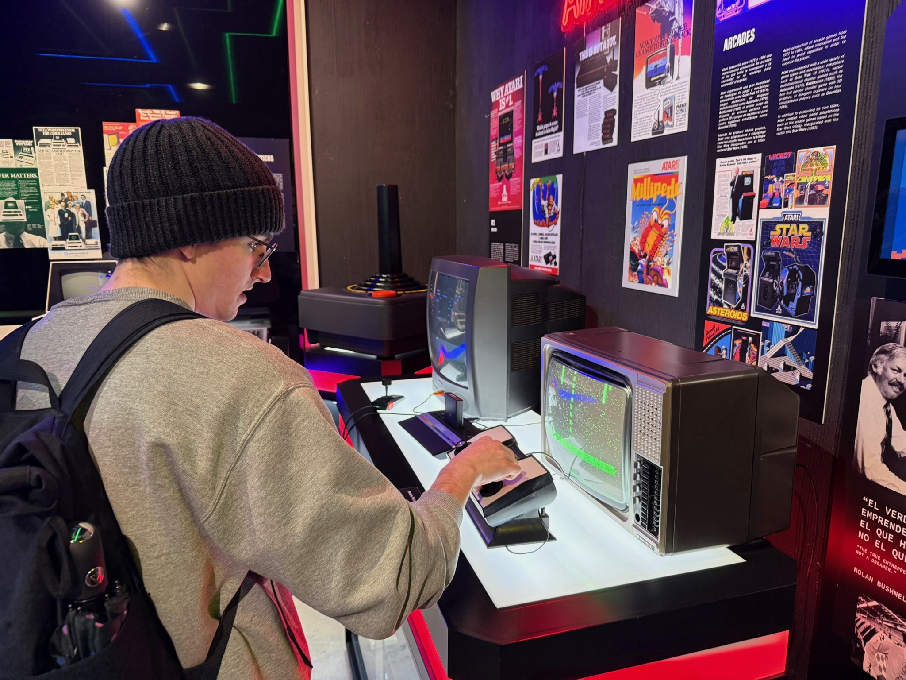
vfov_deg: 56.8
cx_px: 453
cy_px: 340
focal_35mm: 24
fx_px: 628
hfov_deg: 71.6
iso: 320
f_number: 1.78
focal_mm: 6.76
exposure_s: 1/60
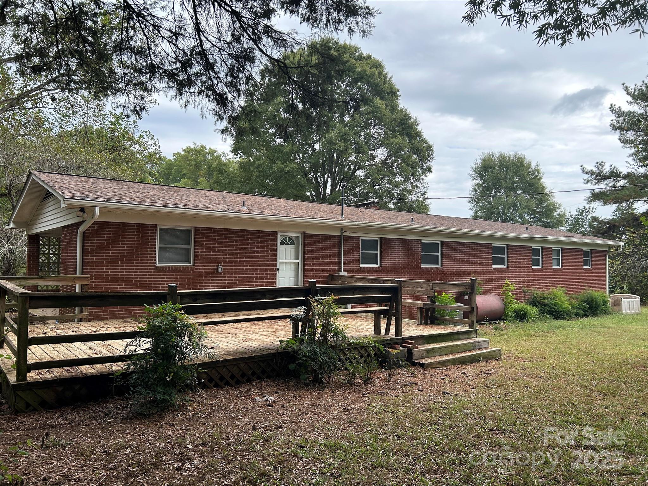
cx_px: 324
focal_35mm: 26
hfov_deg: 67.3
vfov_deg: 53.1
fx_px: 487
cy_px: 243
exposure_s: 1/1029
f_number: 1.5
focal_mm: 5.7
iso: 50
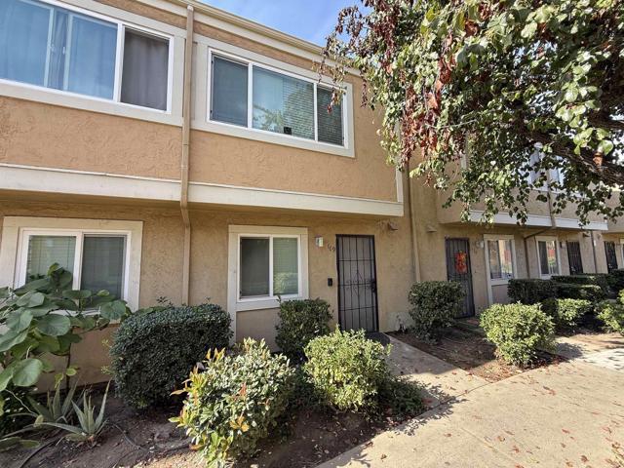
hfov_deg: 102.1
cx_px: 312
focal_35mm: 14
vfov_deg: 85.7
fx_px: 252
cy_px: 234
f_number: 2.2
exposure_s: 1/142
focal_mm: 2.22
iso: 50
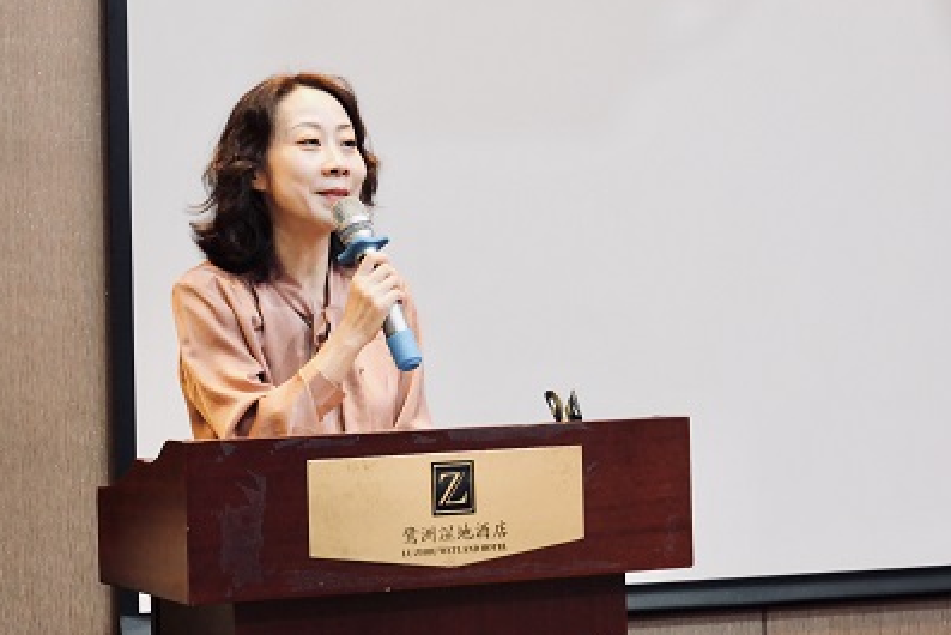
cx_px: 474
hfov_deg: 18.4
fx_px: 2933
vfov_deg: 12.4
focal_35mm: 111
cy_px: 300
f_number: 5.6
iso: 3200
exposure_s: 1/13
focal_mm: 53
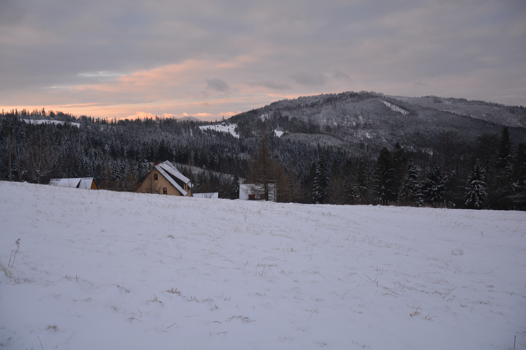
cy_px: 175
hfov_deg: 37.9
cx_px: 263
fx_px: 767
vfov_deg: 25.8
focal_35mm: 52
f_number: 4.5
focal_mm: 35
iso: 200
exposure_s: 1/80
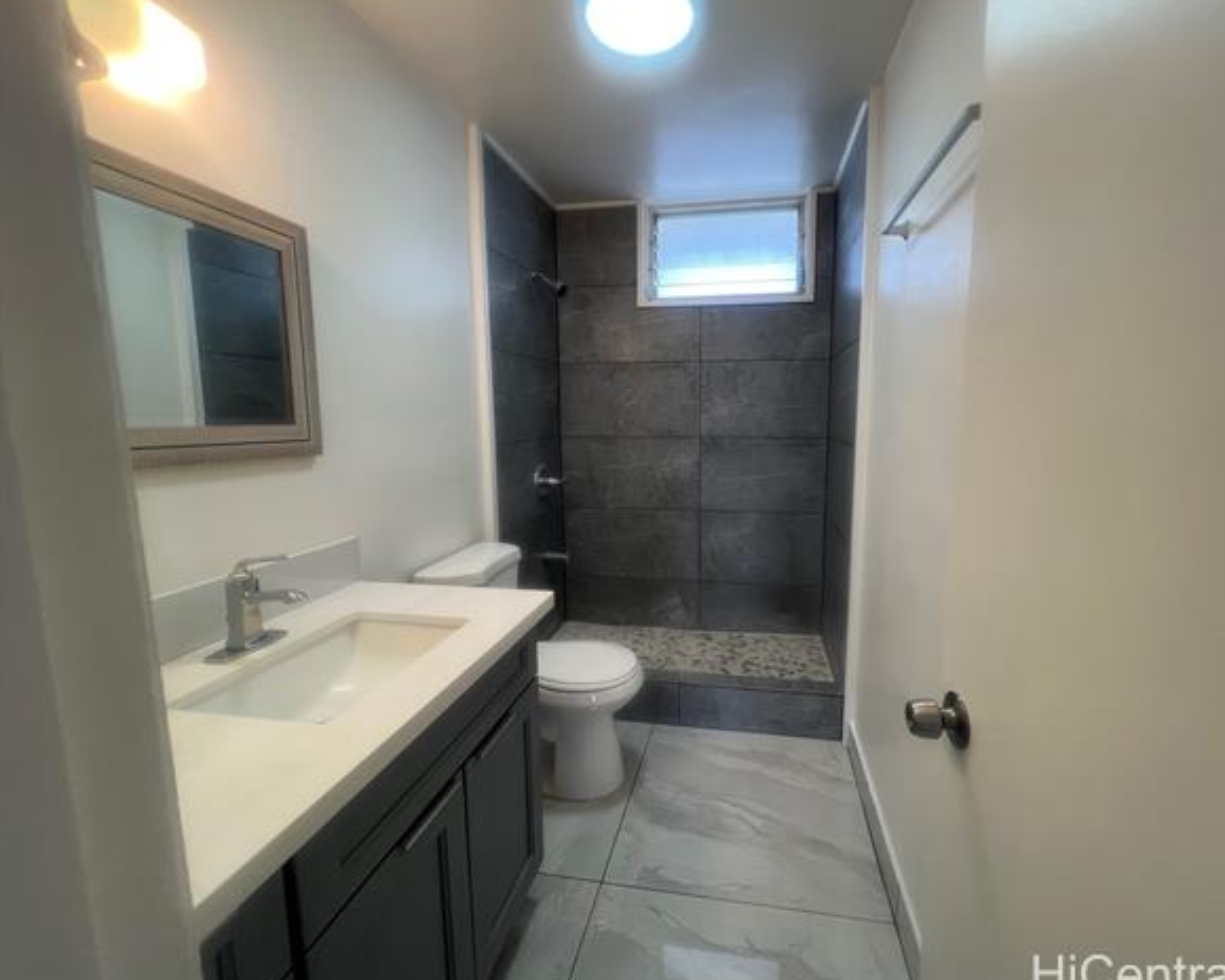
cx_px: 667
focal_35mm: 14
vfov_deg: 88.0
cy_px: 488
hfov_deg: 100.4
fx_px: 508
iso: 80
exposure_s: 1/120
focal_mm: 1.57
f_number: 1.8
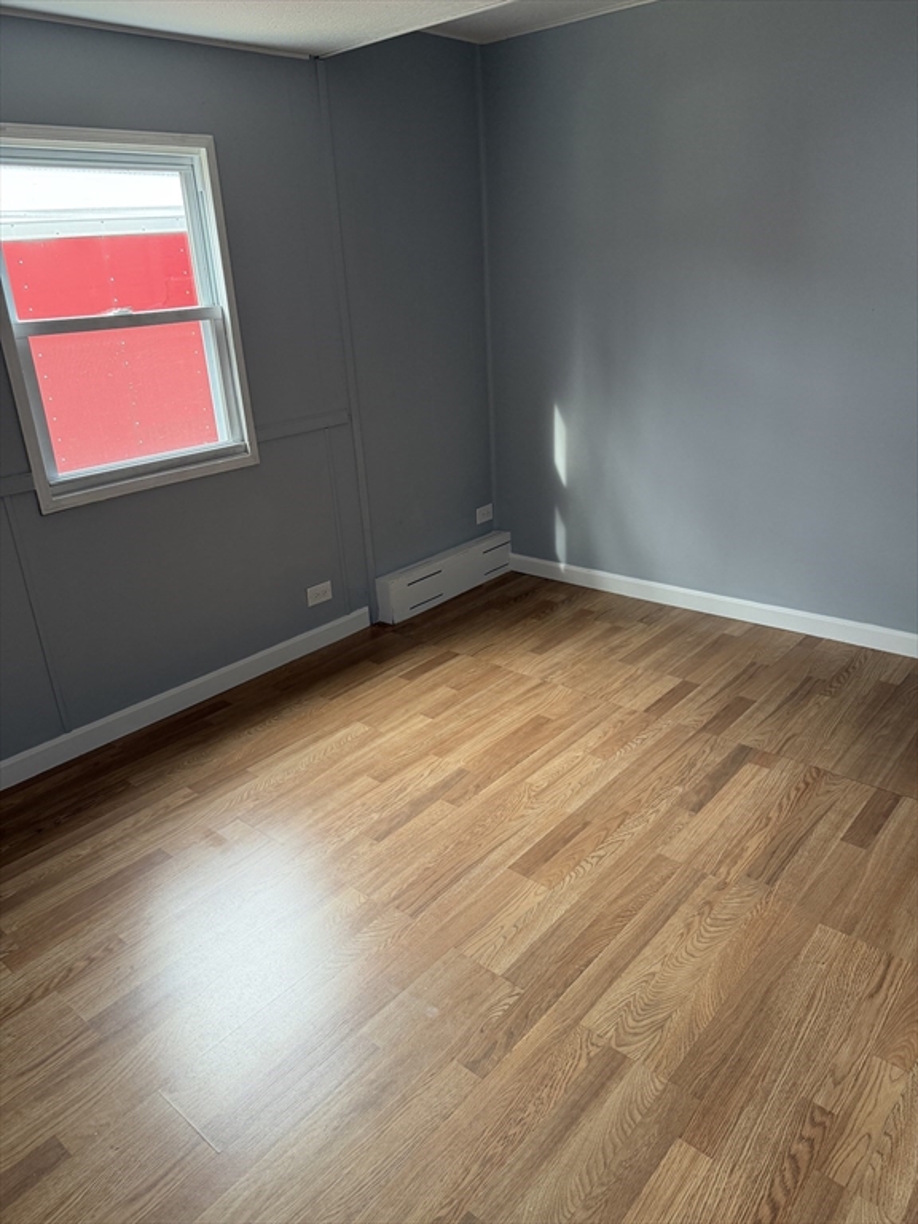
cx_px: 459
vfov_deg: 71.6
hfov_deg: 56.8
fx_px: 849
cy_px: 612
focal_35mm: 24
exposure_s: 1/120
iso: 250
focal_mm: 6.76
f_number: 1.78
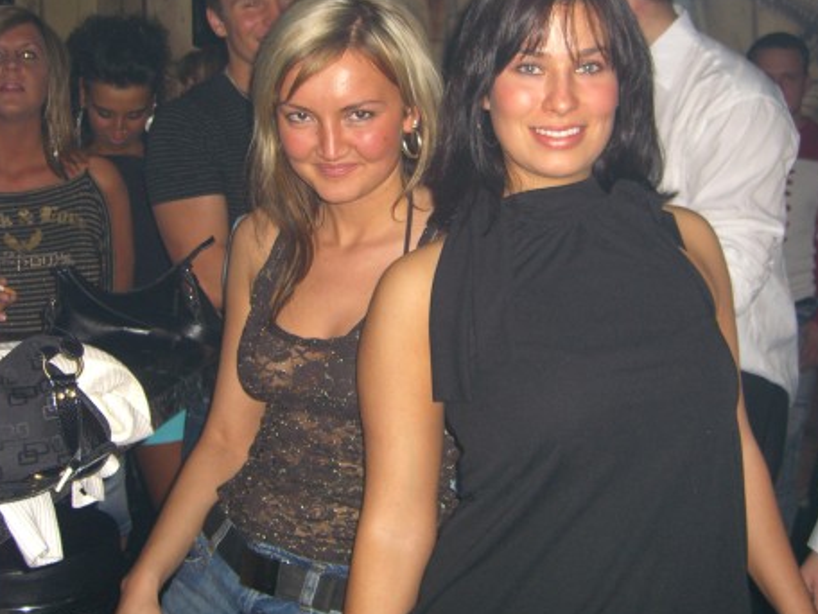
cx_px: 407
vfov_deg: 29.0
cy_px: 223
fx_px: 1182
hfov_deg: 38.2
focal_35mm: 50
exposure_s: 1/60
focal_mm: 7.9
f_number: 2.8
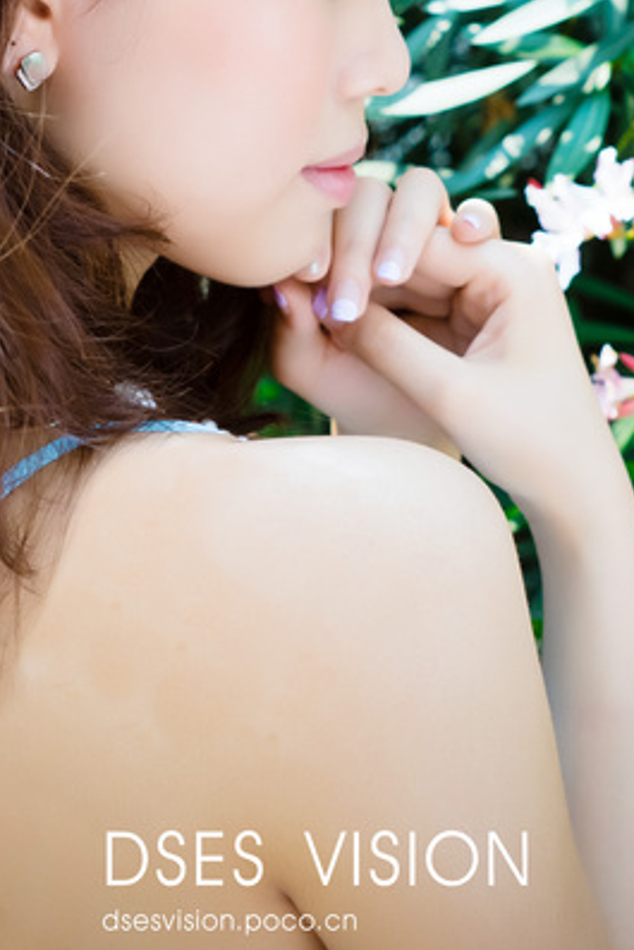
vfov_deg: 28.5
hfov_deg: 20.0
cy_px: 89
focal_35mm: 68
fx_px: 1795
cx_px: 287
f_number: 3.5
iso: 50
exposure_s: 1/160
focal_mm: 24
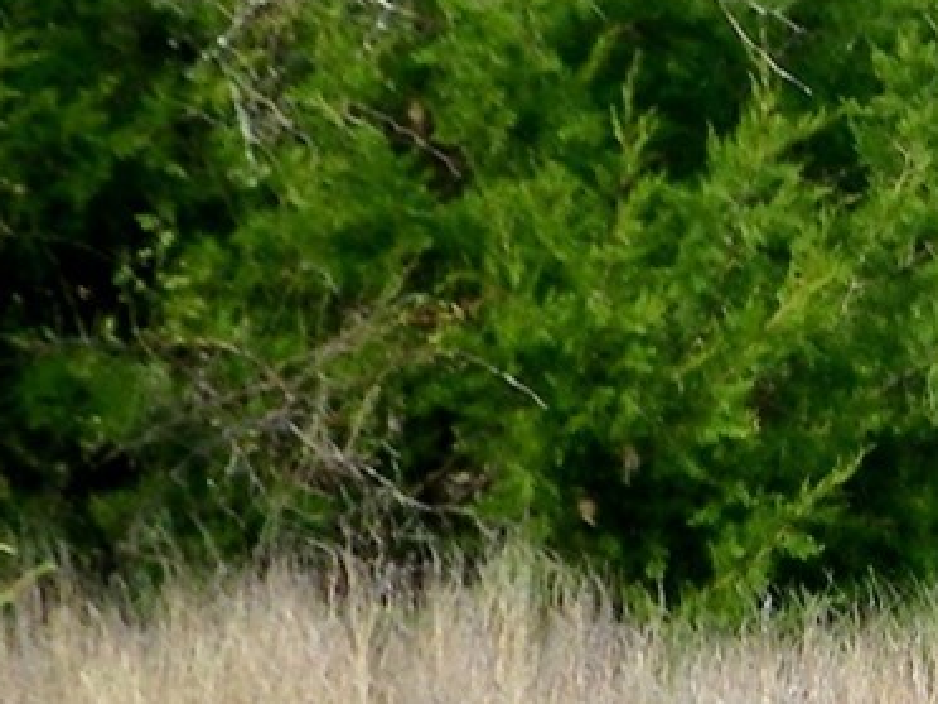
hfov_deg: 3.2
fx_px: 16638
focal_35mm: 614
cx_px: 2058
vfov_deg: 2.4
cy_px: 850
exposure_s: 1/200
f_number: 4.8
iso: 80
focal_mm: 21.3
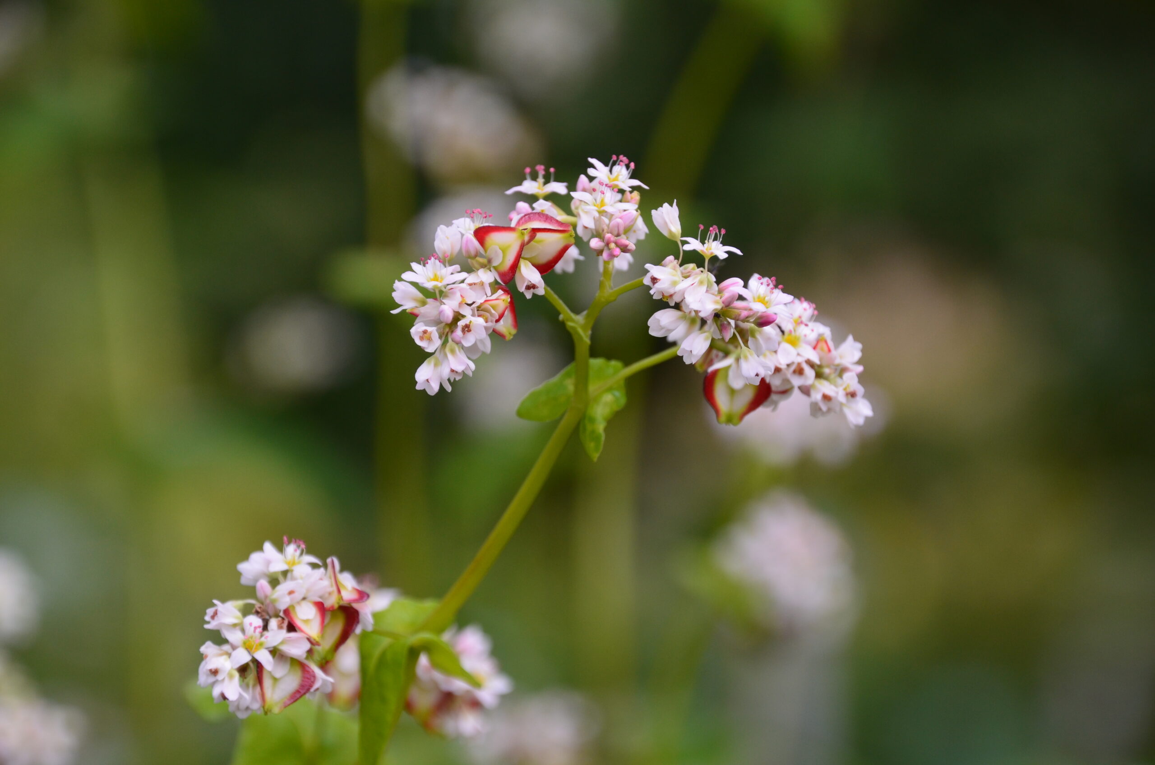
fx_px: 9606
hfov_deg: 6.9
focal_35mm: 300
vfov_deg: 4.6
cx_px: 578
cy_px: 382
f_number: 10
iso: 360
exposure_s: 1/250
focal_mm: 200
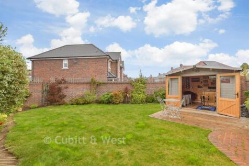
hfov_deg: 100.4
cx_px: 124
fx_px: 104
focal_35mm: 15
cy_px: 83
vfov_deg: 77.3
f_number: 7.1
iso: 500
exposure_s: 1/800
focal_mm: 10
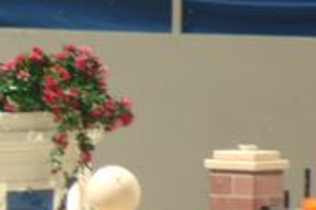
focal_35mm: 1654
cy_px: 126
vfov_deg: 0.8
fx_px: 14517
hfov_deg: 1.2
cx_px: -247
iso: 400
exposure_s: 1/250
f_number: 5.6
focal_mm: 300
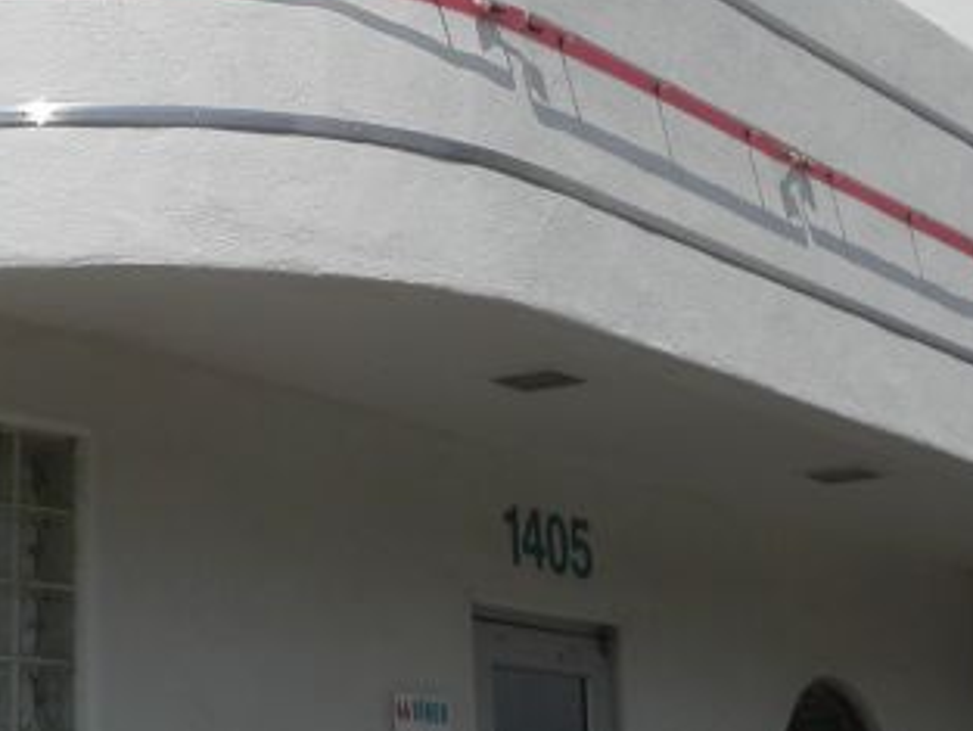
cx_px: 264
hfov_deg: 20.1
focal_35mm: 97
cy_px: 93
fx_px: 2728
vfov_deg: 15.1
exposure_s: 1/750
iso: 100
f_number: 8
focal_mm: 7.8
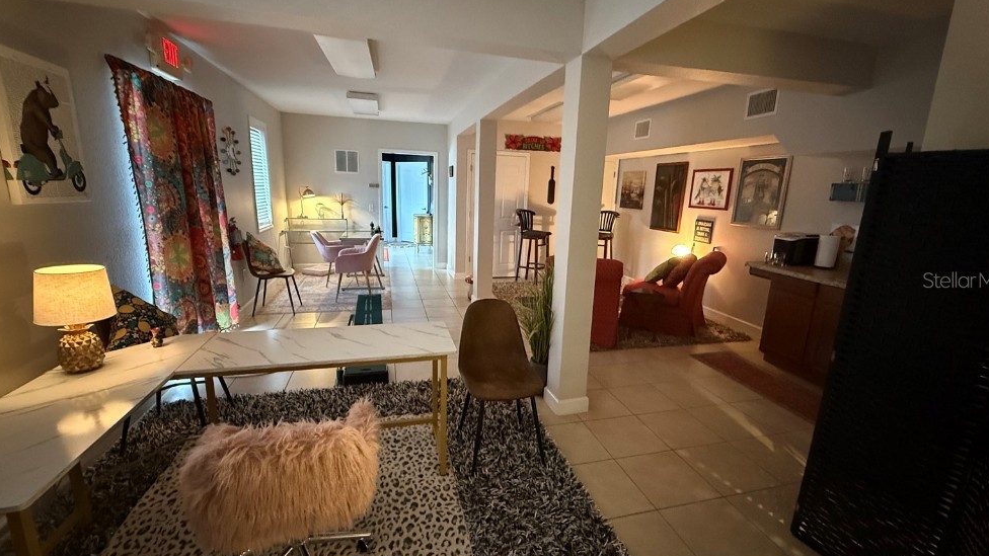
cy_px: 280
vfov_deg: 67.1
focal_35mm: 16
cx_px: 500
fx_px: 420
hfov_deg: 99.4
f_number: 2.2
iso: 1250
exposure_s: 1/40
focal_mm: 2.22
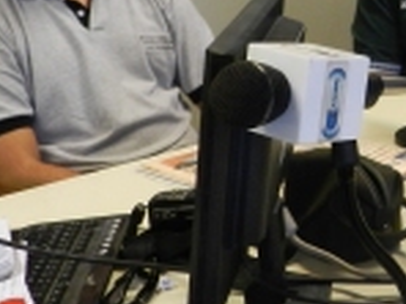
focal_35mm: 85
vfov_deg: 17.2
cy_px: 55
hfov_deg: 20.8
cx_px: 535
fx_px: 997
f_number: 3.6
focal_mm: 5
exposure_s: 1/30
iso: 400
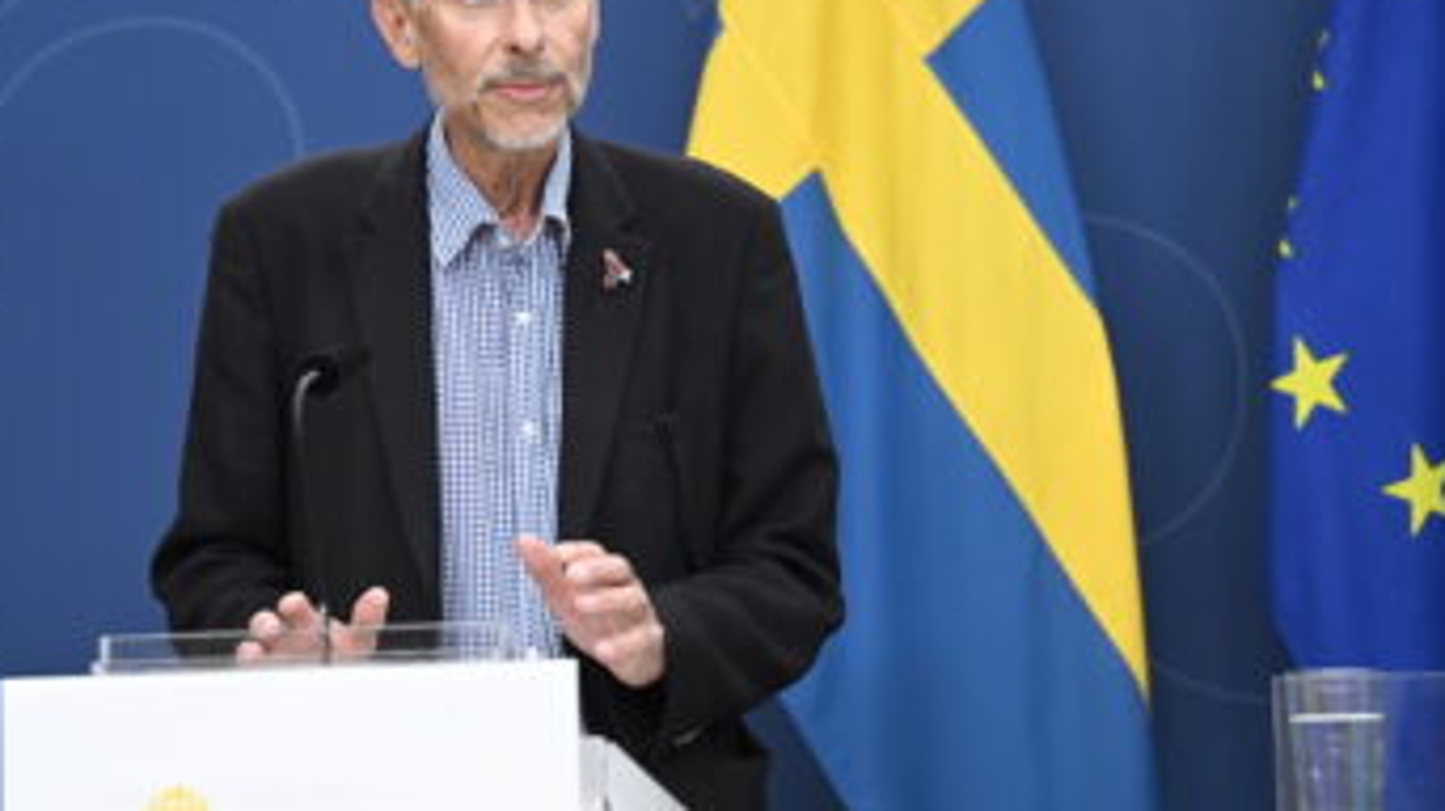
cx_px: 549
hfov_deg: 21.7
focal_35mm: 98
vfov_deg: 12.3
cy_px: 232
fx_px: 3753
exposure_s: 1/320
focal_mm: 71
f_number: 3.2
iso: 1600
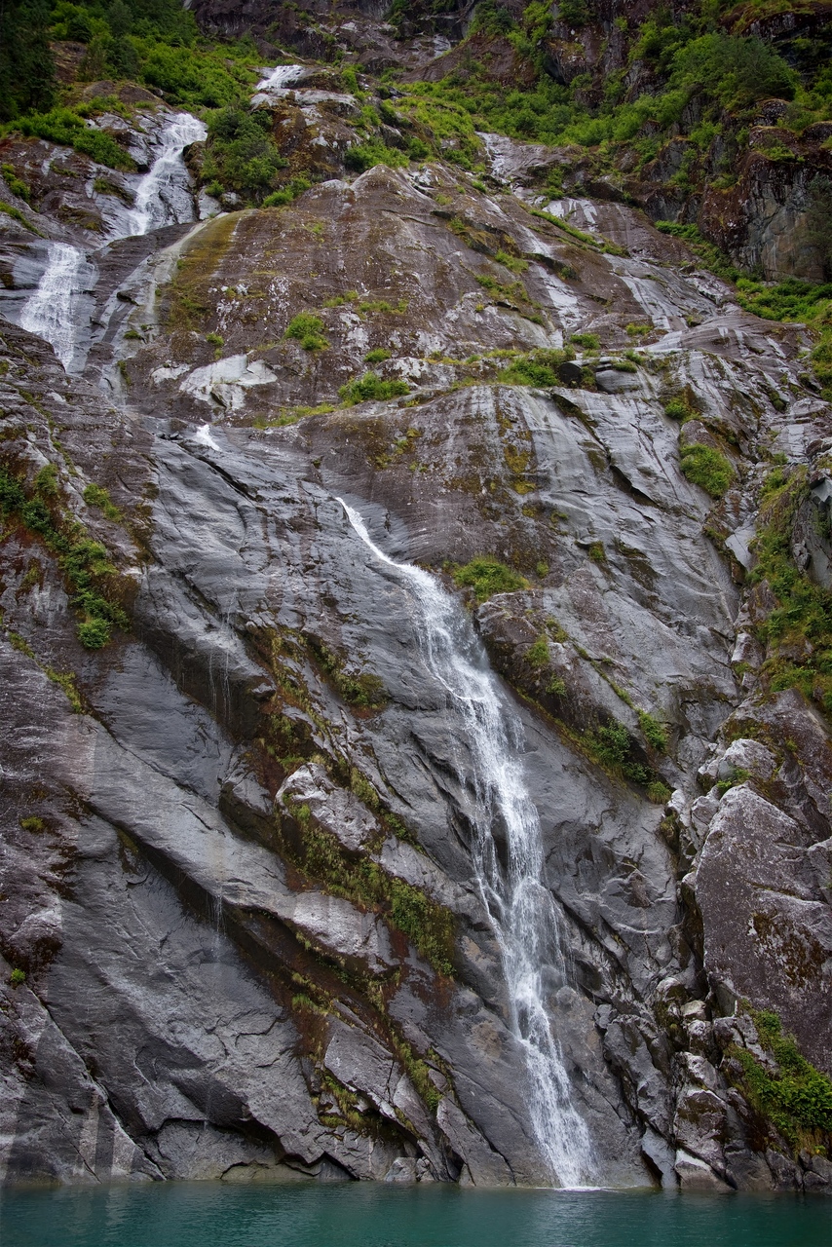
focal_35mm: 35
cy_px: 624
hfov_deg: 37.9
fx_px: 1213
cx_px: 416
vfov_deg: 54.4
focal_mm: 35
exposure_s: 1/125
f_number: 5.6
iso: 100
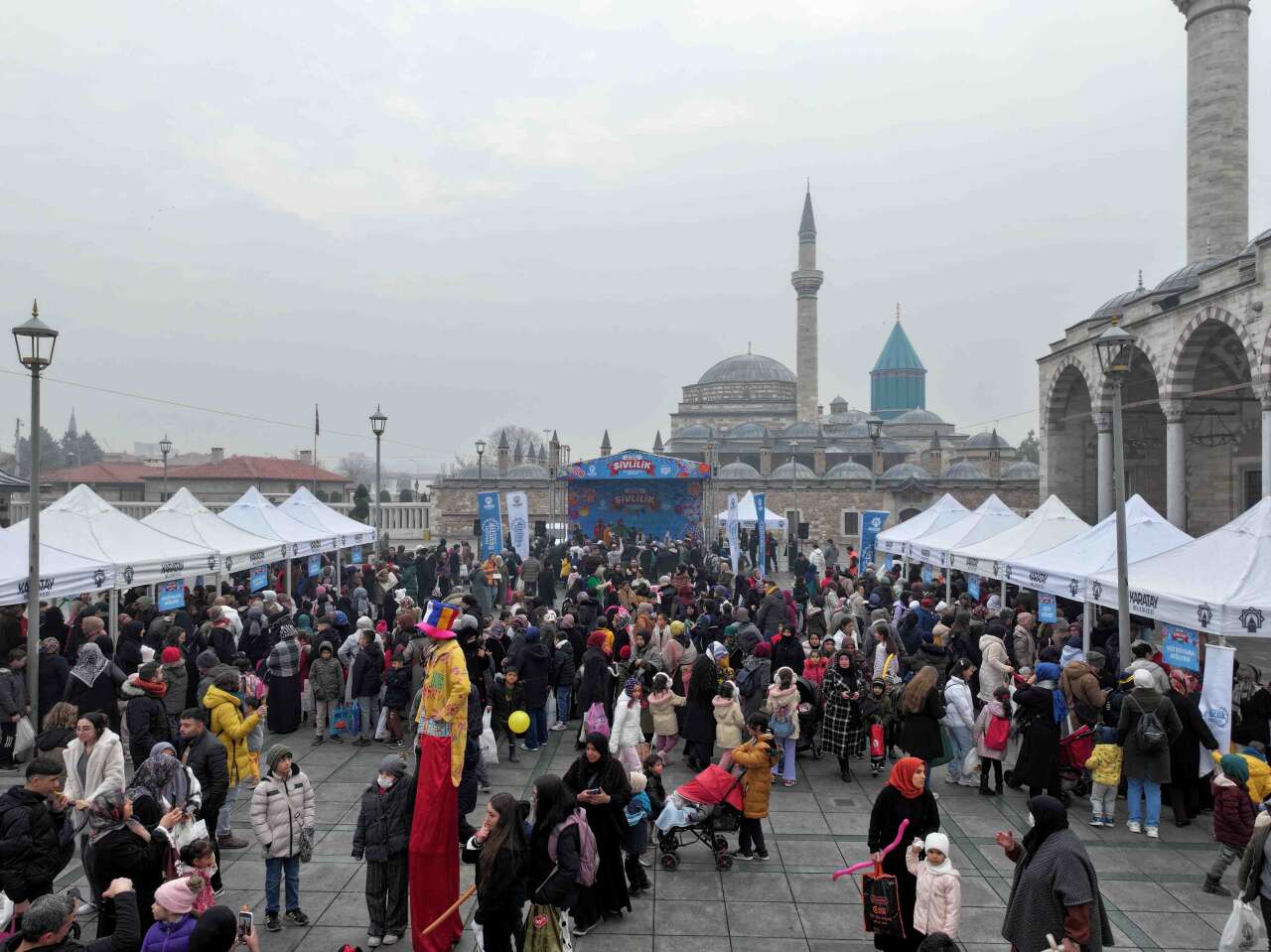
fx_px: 881
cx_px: 636
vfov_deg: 56.8
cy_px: 476
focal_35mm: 24
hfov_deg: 71.6
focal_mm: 12.29
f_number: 2.8
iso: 120
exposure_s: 1/400
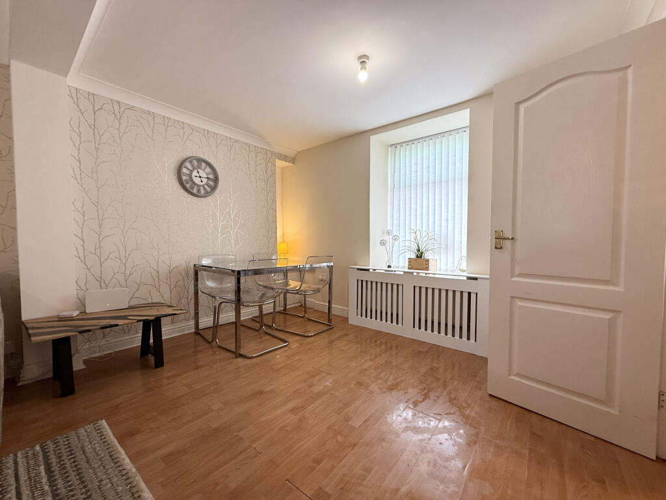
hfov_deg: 102.1
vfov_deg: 85.7
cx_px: 333
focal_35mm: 14
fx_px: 269
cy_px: 250
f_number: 2.2
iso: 125
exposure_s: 1/100
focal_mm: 2.22
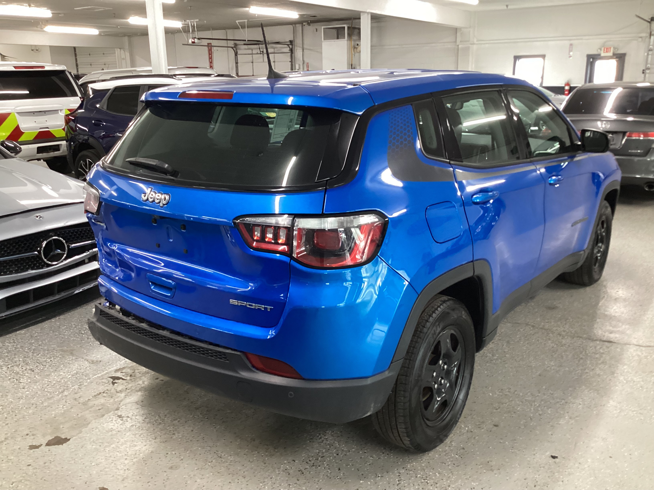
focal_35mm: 31
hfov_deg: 58.4
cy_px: 245
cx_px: 327
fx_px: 586
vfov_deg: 45.4
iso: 320
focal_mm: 3.3
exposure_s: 1/50
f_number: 2.4
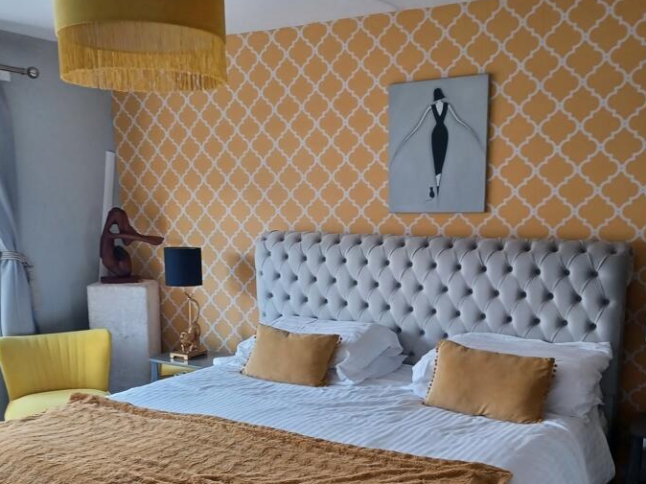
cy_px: 341
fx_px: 709
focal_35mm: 38
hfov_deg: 49.0
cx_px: 334
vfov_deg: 37.1
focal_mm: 4.6
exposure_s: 1/33
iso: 250
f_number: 1.8
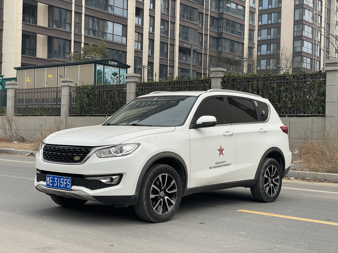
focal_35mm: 52
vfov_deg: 28.0
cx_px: 169
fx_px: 508
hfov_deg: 36.8
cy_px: 126
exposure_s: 1/1199
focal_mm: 6
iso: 25
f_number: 2
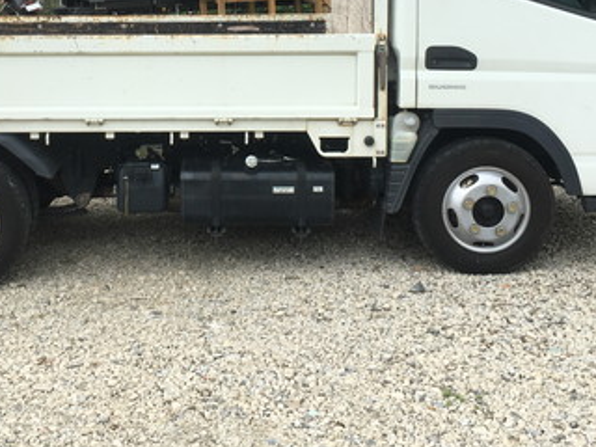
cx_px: 212
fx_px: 999
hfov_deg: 33.0
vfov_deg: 24.6
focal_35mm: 58
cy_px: 52
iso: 25
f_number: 2.2
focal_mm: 4.15
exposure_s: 1/484
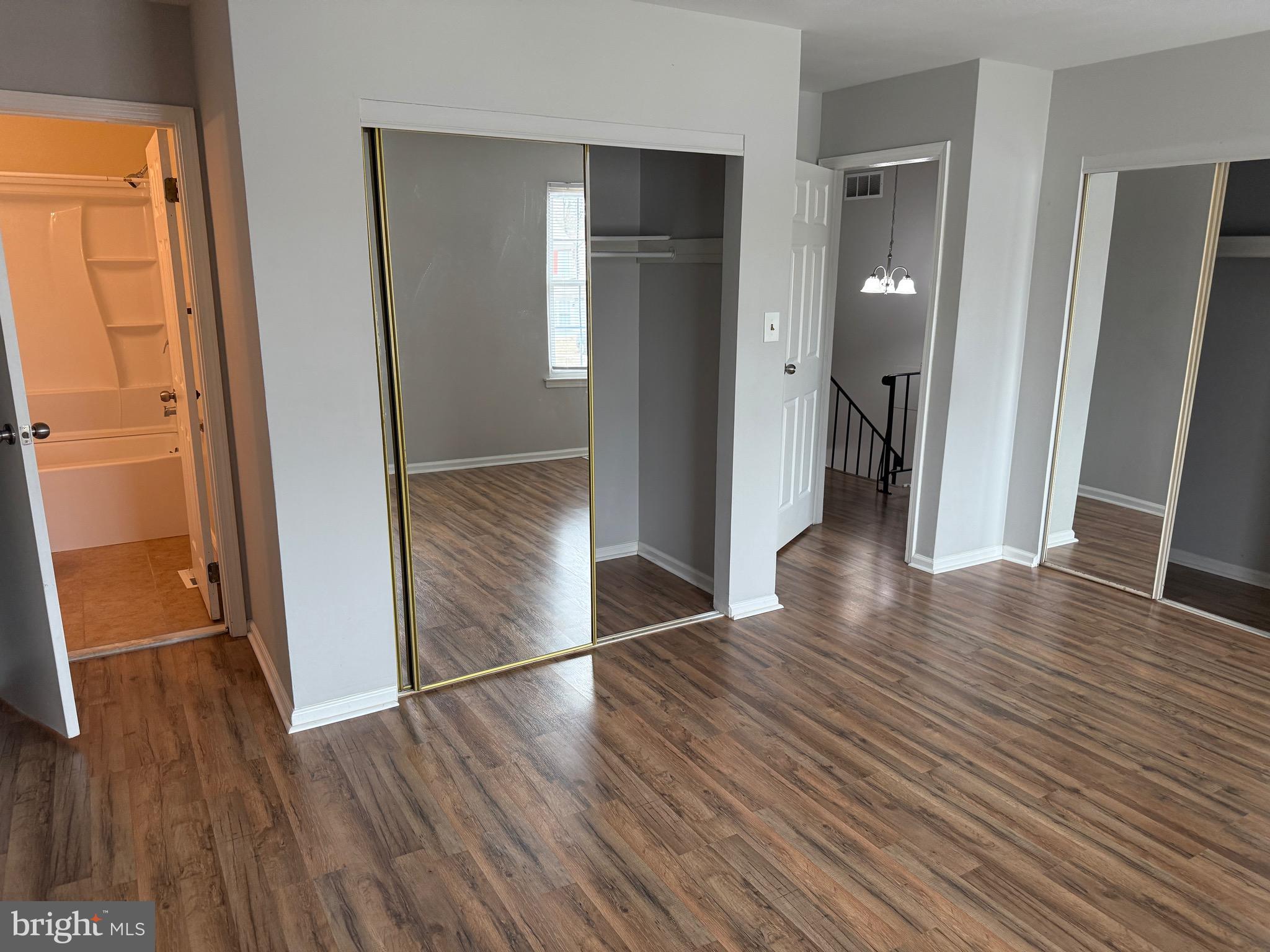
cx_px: 635
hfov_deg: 71.6
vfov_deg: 56.8
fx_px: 881
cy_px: 476
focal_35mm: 24
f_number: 1.78
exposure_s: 1/120
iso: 200
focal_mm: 6.76
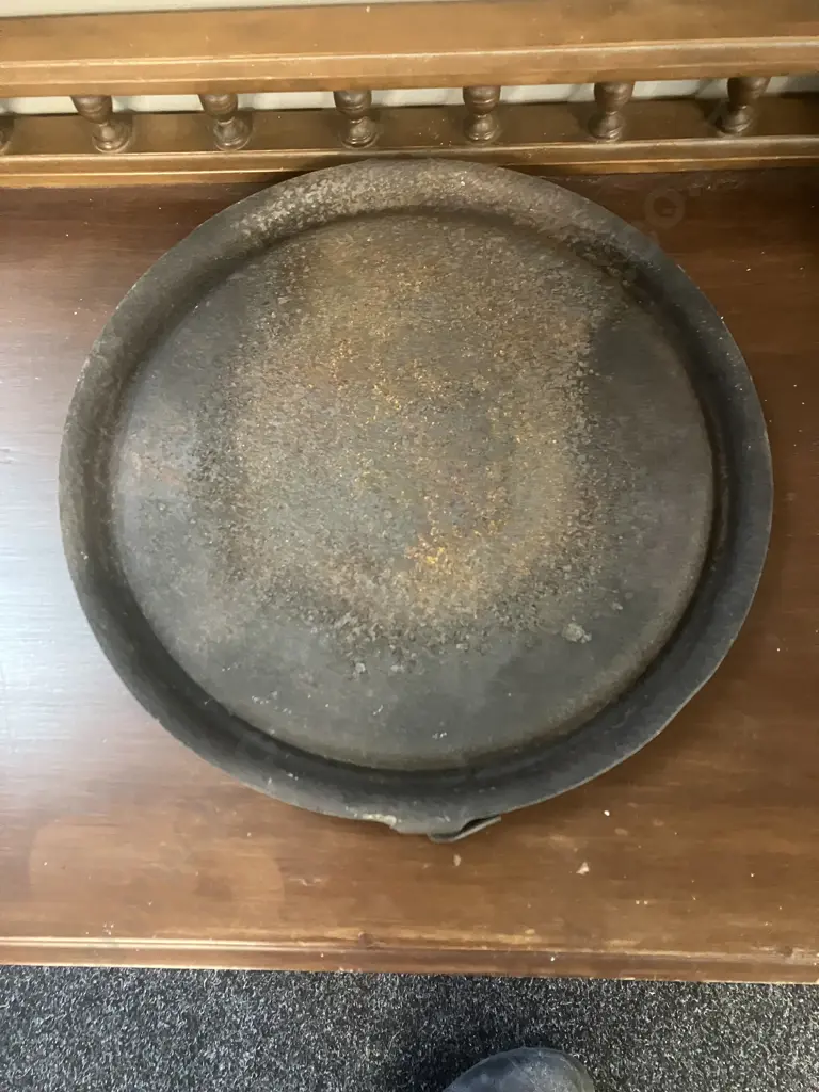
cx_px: 410
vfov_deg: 63.4
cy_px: 546
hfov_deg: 49.7
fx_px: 883
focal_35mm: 28
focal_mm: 3.99
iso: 640
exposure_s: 1/25
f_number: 1.8
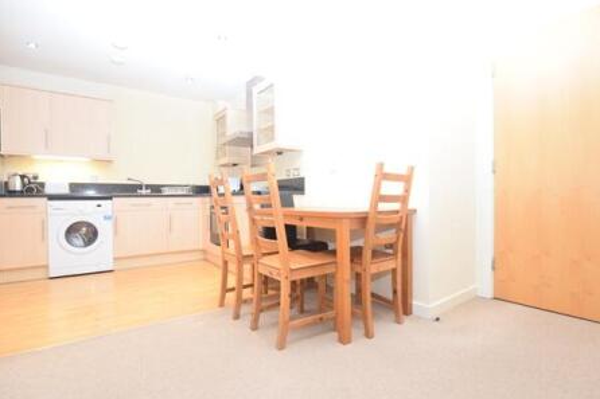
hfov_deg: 96.8
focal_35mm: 16
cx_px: 297
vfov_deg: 73.7
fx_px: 267
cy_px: 205
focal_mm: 10
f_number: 3.5
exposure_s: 1/60
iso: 1000
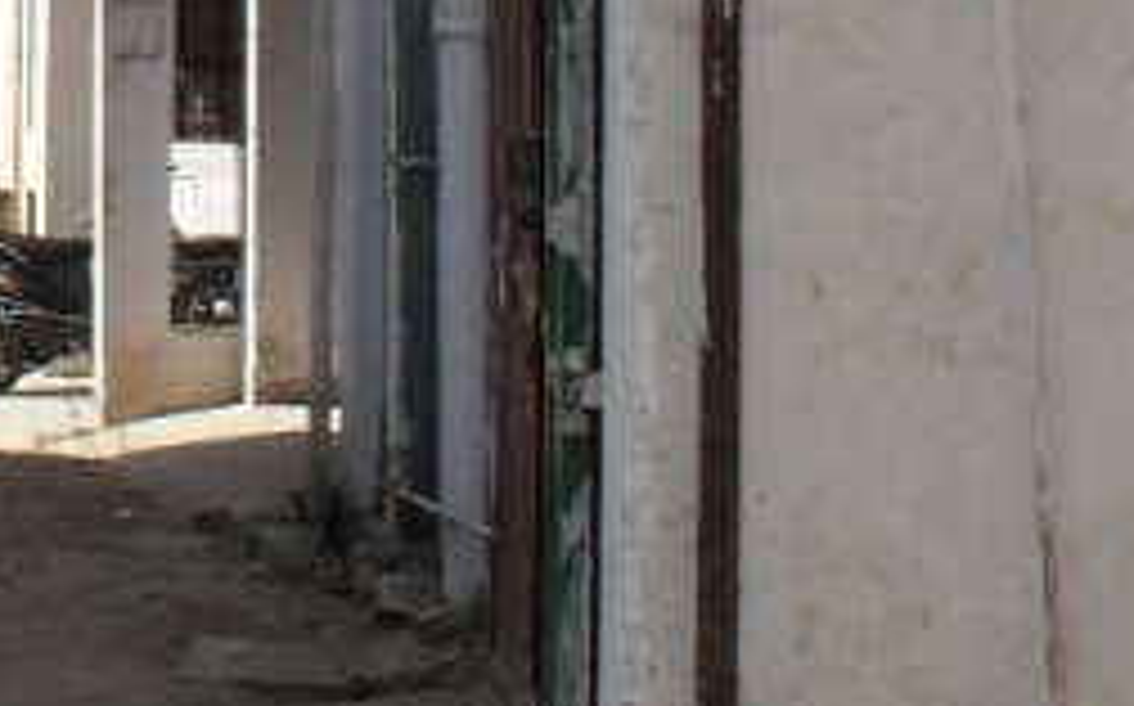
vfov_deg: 10.3
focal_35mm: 123
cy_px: -378
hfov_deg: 16.2
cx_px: -266
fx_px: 3798
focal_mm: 6.3
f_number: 8.3
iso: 80
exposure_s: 1/90
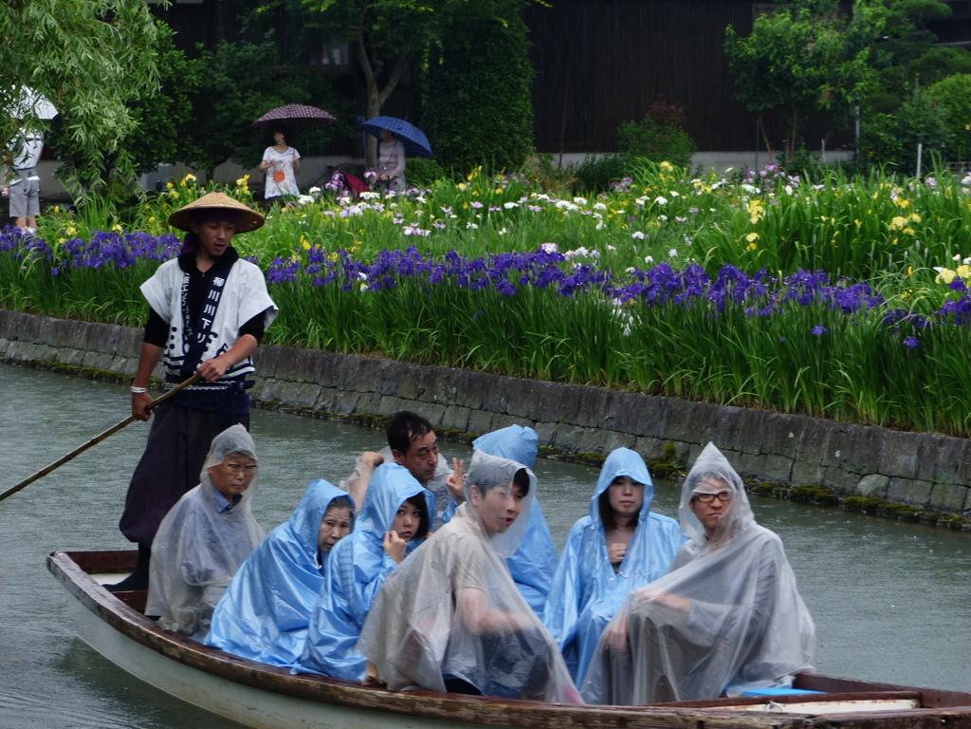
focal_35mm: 142
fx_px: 3983
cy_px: 364
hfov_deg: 13.9
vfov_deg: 10.4
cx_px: 486
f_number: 2.8
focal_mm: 25.6
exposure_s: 1/125
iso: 100
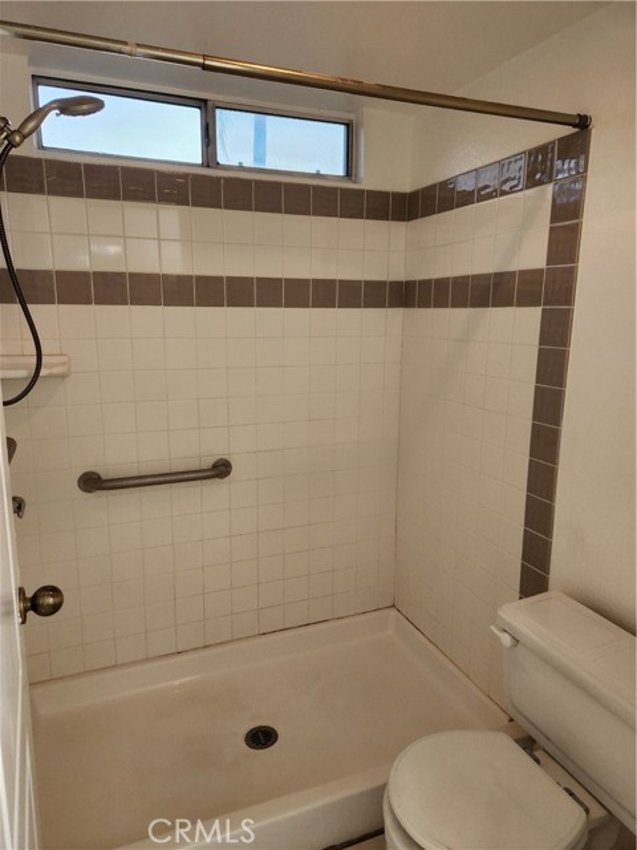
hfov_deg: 58.9
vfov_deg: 73.9
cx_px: 318
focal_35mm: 23
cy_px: 425
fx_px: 564
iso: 200
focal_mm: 5.4
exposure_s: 1/120
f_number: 1.8
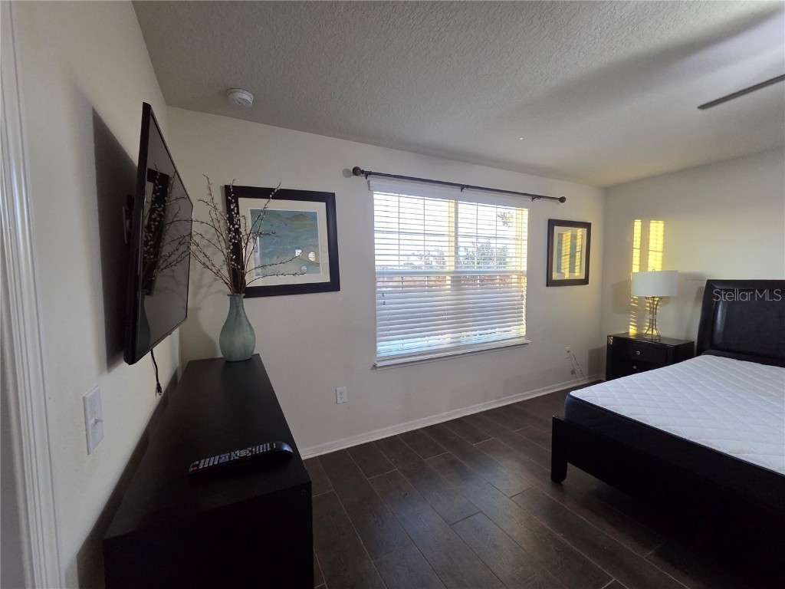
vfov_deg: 89.9
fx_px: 295
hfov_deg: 106.2
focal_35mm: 13
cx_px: 392
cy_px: 294
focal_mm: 2.2
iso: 500
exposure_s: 1/60
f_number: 2.2
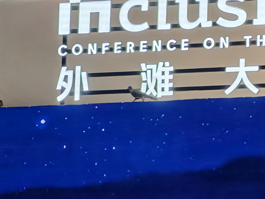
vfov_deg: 5.3
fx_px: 2128
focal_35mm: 278
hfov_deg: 7.1
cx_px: 132
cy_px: 100
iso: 160
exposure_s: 1/100
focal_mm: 8.67
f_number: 2.4
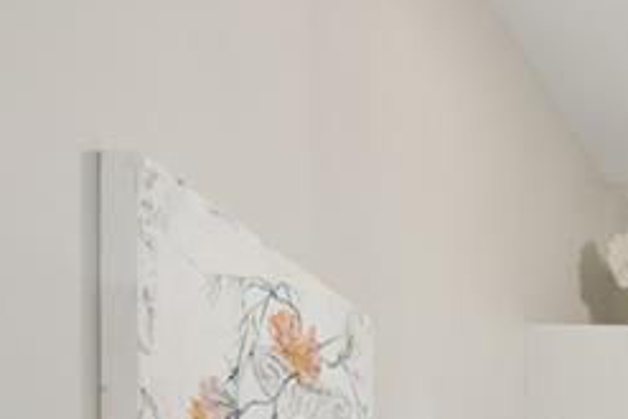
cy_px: 775
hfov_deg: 23.4
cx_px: 1053
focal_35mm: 58
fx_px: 1012
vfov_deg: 18.1
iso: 400
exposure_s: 1/30
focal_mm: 14
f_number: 9
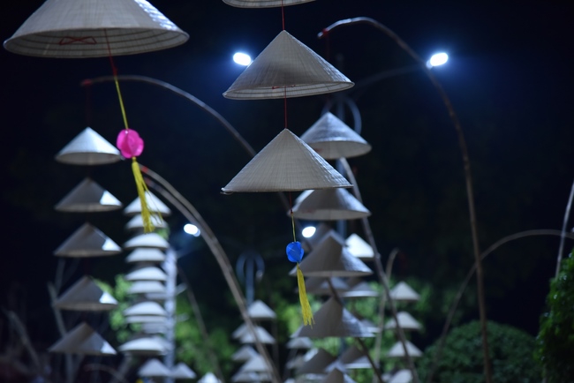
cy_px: 192
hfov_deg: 18.3
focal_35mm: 112
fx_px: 1786
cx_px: 287
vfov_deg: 12.2
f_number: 4
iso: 1600
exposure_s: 1/50
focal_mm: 112
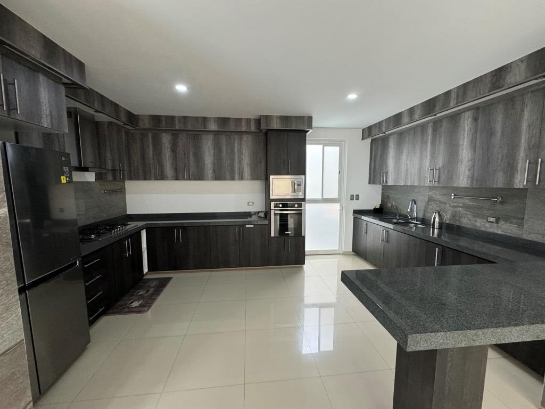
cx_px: 272
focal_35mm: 14
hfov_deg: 102.1
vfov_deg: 85.7
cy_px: 204
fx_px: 220
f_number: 2.2
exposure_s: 1/120
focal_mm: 2.22
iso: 250
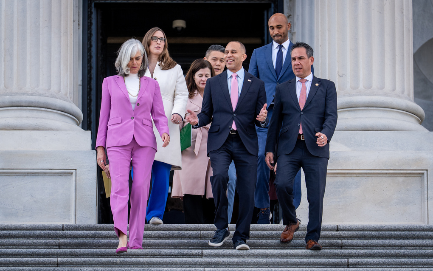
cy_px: 128
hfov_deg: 8.1
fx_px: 3045
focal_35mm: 258
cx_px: 217
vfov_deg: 5.1
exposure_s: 1/1250
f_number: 3.5
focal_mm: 168
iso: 400
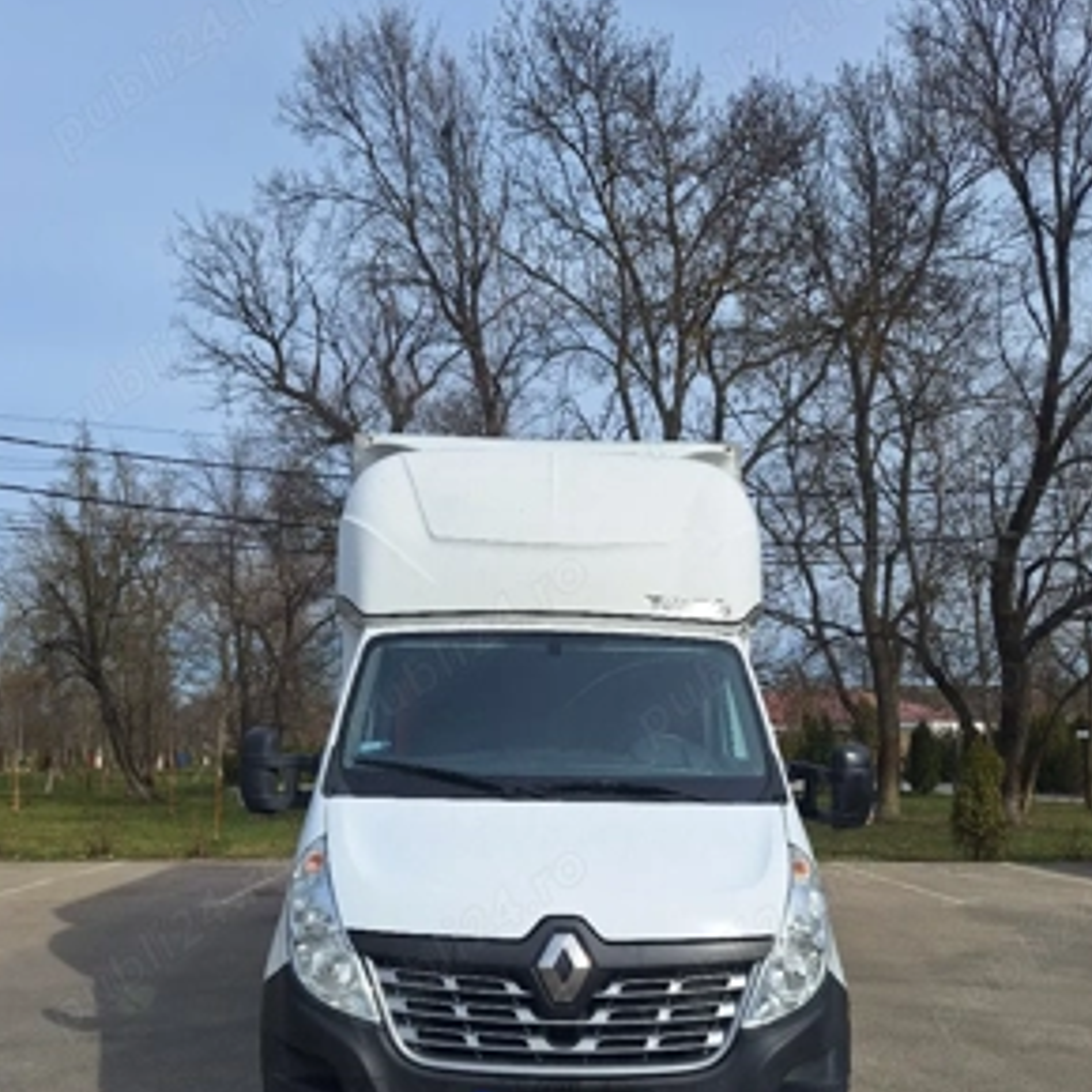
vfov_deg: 56.5
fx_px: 999
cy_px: 693
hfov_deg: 57.3
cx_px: 538
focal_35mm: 28
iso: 40
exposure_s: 1/3333
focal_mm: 5.54
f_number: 1.8
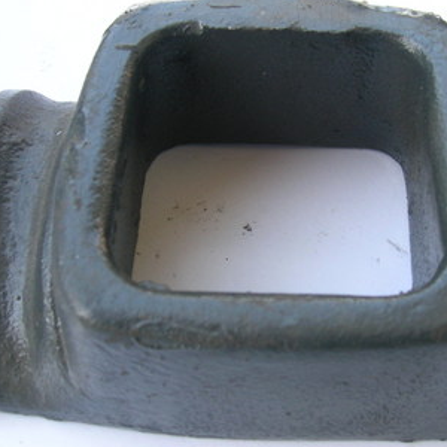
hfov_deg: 33.9
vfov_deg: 34.0
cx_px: 273
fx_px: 730
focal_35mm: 50
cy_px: 213
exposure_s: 1/30.7
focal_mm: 5.7
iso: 50
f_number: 4.9
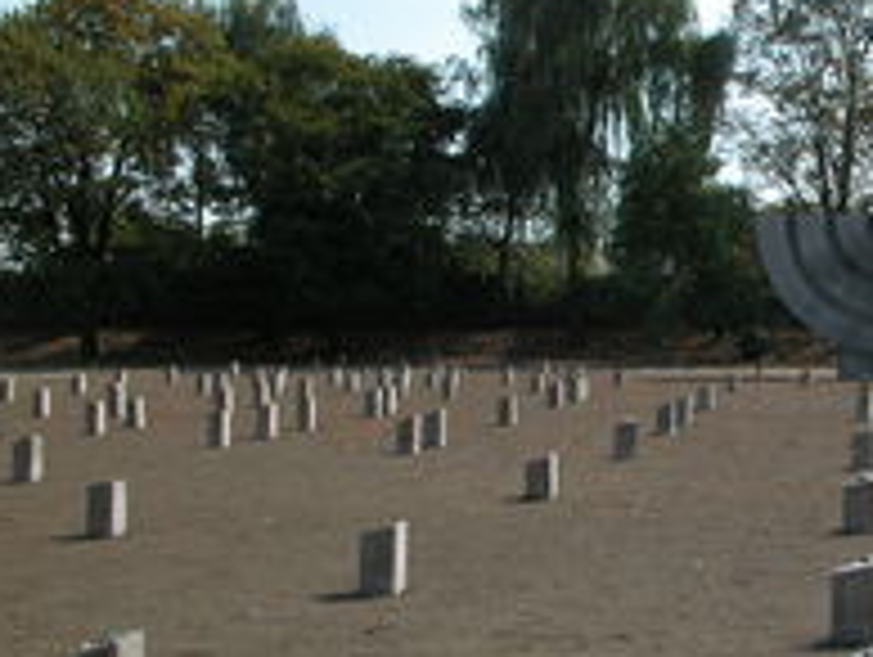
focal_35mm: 72
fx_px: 1818
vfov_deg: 20.5
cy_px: 328
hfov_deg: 25.6
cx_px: 878
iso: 100
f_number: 7.1
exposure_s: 1/262
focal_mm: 8.9
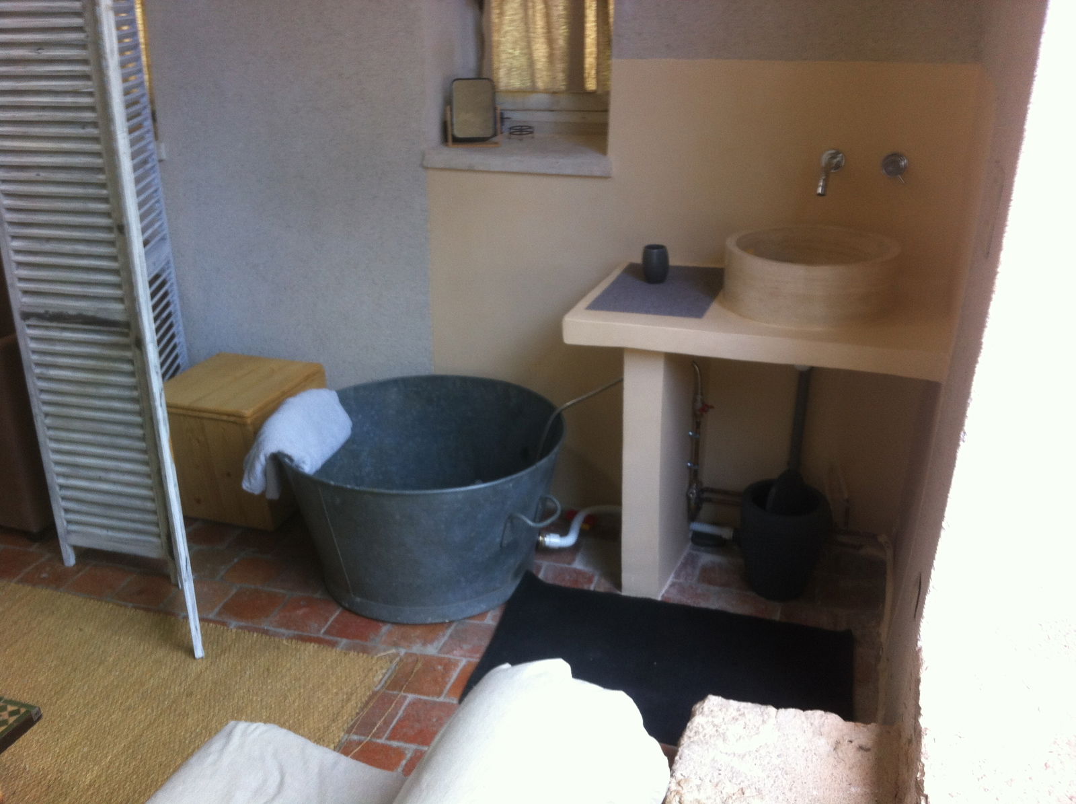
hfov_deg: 52.7
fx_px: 1086
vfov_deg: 40.6
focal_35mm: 35
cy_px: 402
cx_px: 538
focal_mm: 3.85
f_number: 2.8
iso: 80
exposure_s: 1/15
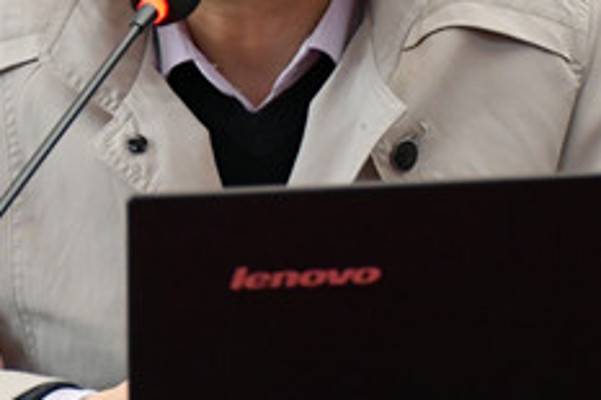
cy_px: 190
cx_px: 83
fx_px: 2919
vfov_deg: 7.8
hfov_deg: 11.7
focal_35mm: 175
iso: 3200
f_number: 4.2
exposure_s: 1/125
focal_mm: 34
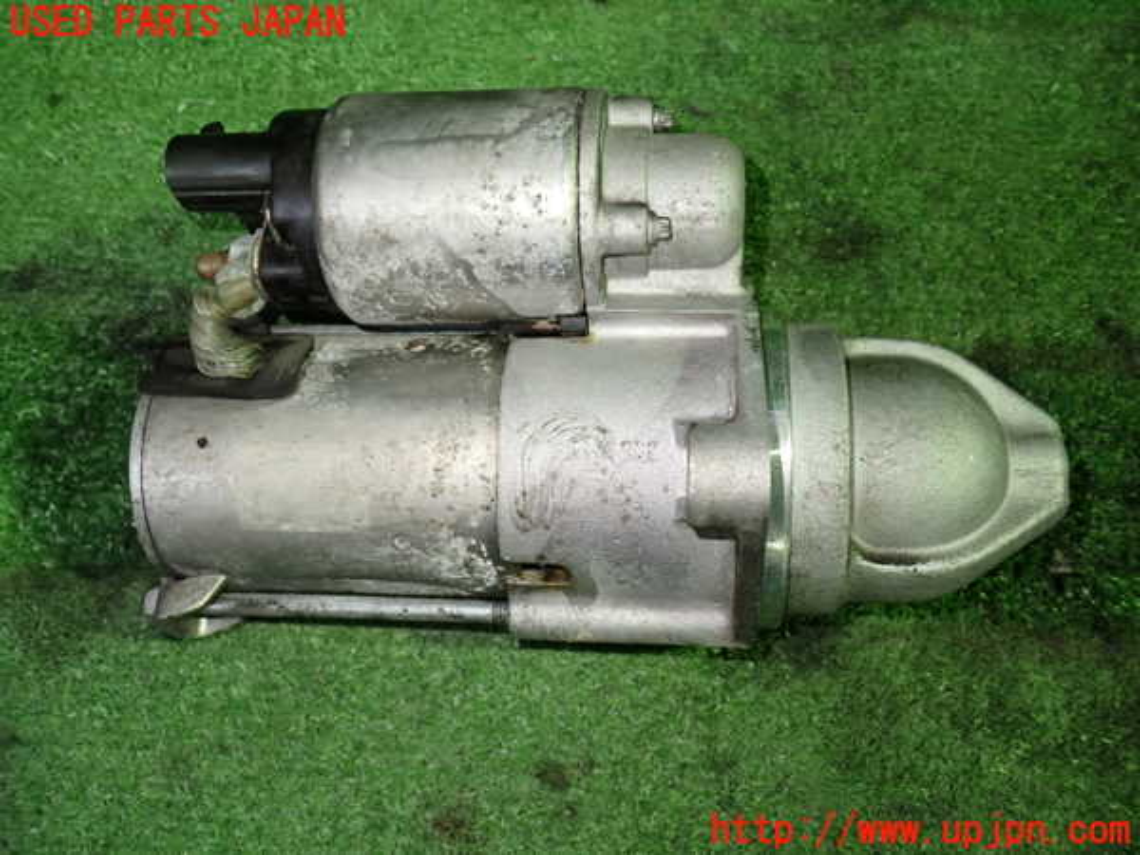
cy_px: 428
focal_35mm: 30
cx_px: 570
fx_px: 988
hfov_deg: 60.0
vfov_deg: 46.8
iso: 320
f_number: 2.3
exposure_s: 1/30
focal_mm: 5.4
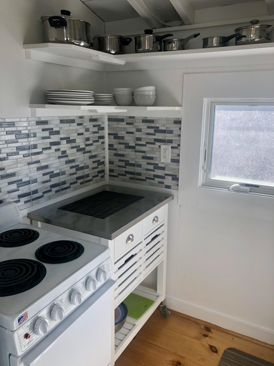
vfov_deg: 63.4
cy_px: 183
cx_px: 137
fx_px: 296
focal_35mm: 28
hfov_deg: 49.7
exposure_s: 1/120
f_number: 1.8
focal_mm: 4
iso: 32
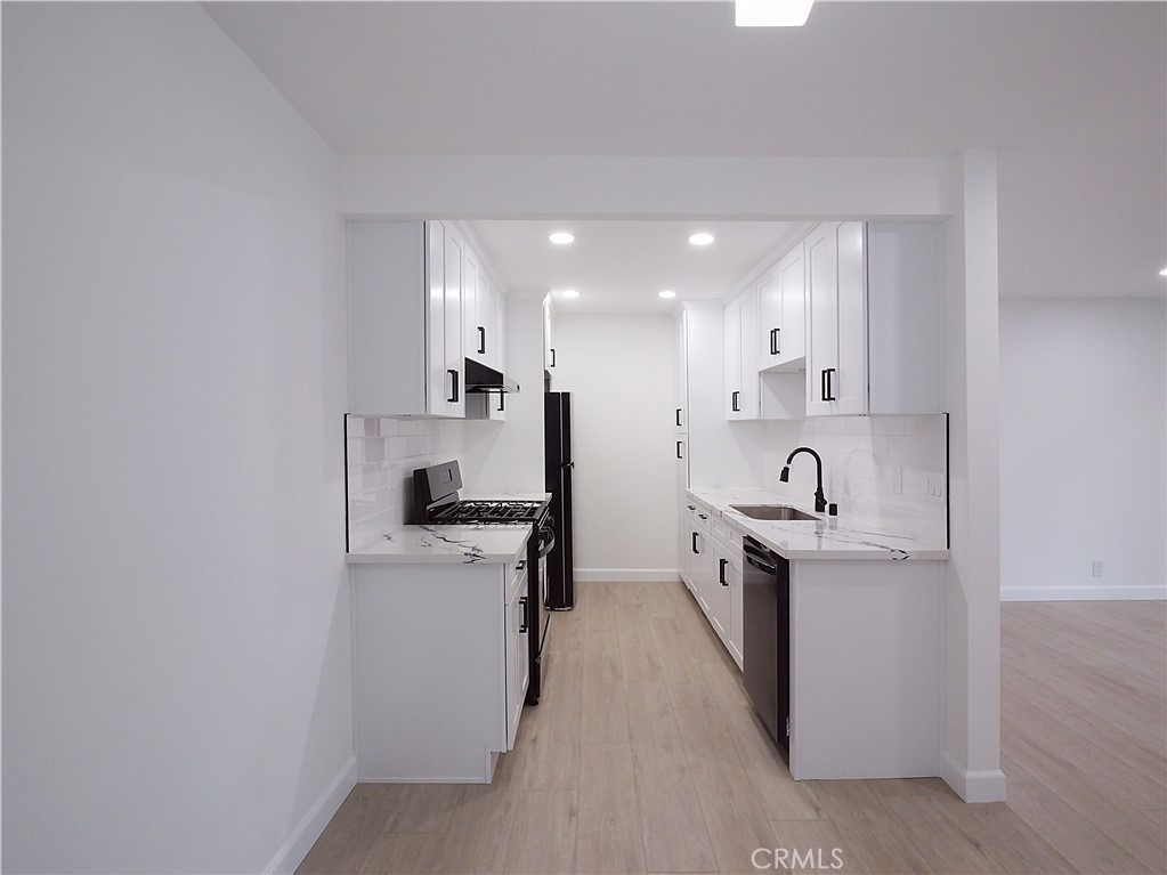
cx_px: 584
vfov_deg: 71.6
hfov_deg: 87.8
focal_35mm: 18
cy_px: 438
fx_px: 607
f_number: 8
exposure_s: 1/80
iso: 2000
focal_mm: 9
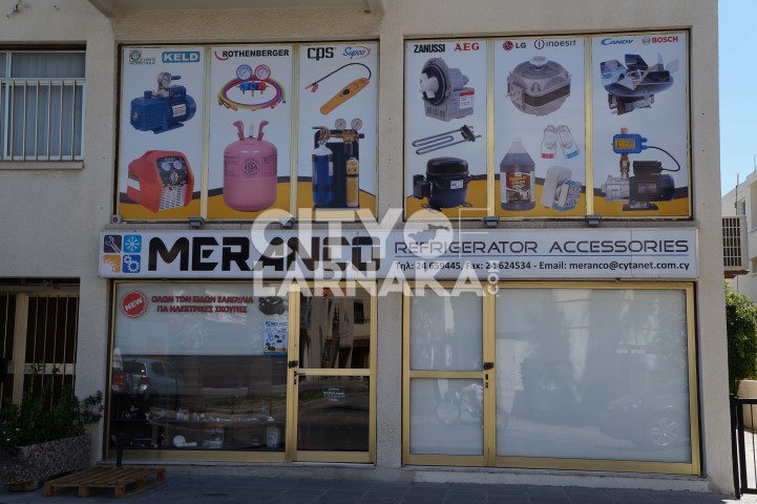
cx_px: 378
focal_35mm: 45
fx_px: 946
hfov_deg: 43.6
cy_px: 252
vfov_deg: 29.8
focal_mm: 30
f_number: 8
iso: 100
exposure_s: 1/250
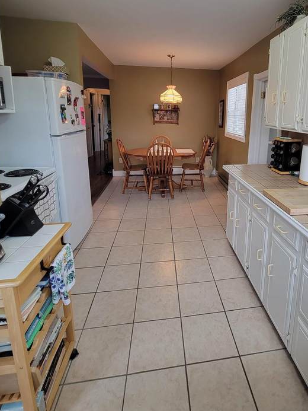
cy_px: 161
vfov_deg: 86.4
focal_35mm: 18
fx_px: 213
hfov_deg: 70.0
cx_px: 199
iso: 125
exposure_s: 1/51
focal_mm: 2.2
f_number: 2.2
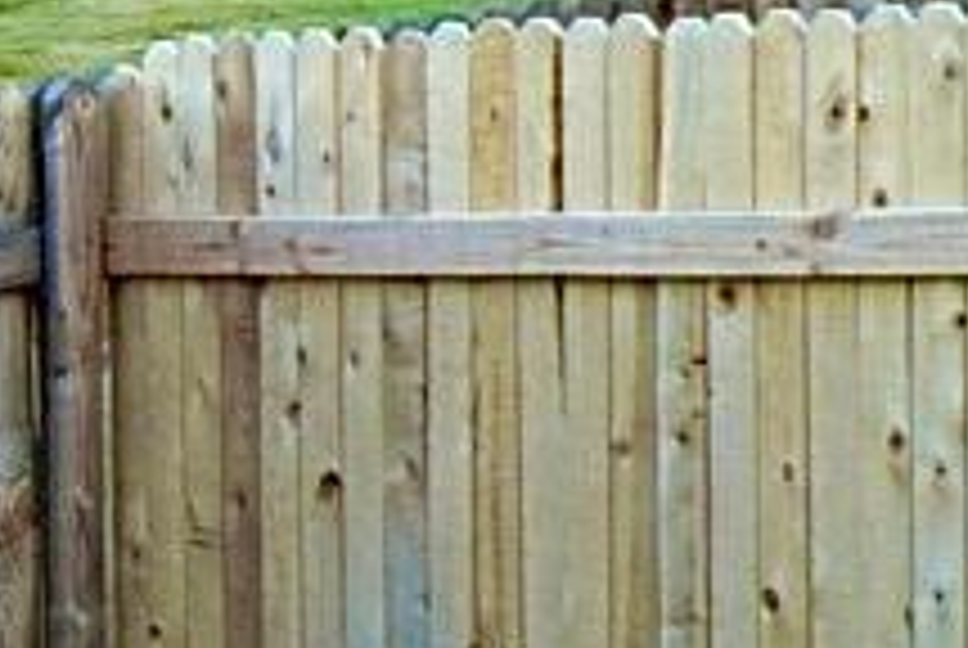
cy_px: 396
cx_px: -1634
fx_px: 5466
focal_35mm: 203
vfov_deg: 6.8
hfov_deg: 8.8
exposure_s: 1/100
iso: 100
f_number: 5
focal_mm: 18
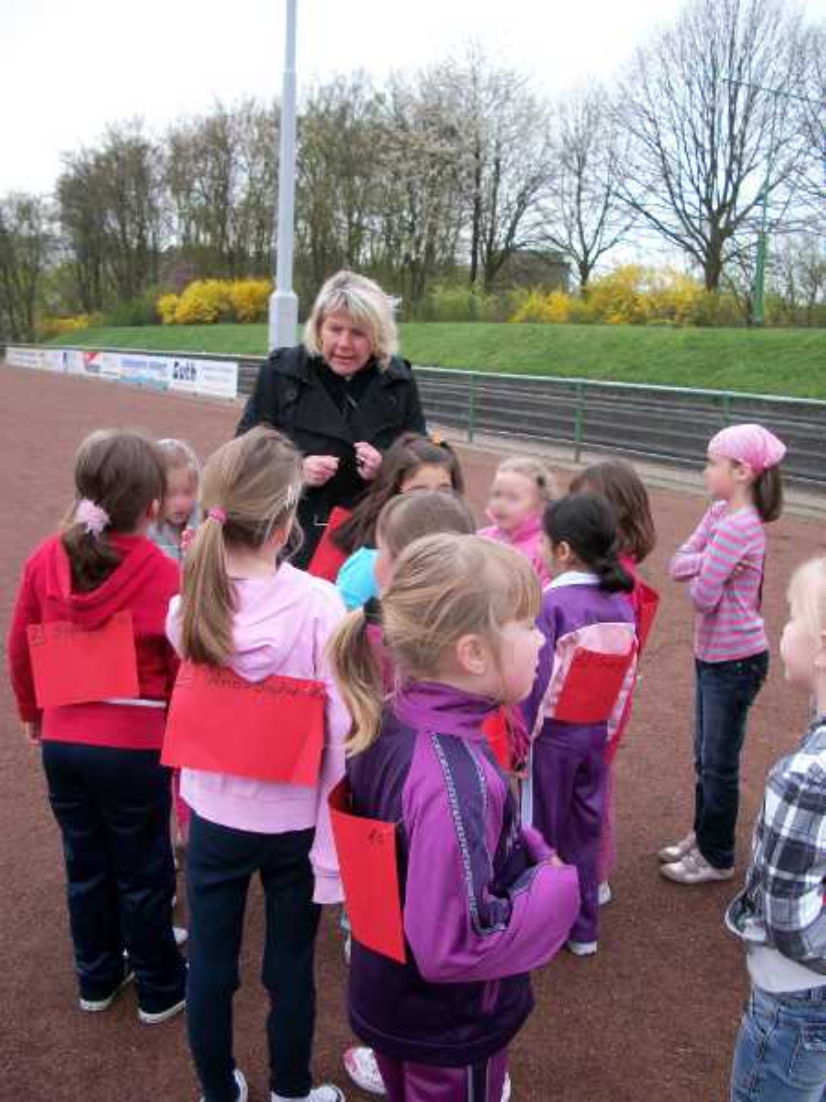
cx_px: 413
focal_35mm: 35
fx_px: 1114
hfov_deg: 40.7
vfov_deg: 52.6
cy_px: 551
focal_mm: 6.3
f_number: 3.1
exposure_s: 1/100
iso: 80
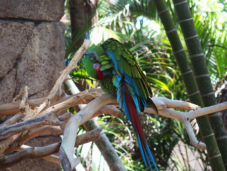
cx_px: 114
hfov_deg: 8.2
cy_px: 86
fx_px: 1588
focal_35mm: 242
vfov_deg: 6.1
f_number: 2.8
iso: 200
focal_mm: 51.4
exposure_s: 1/250
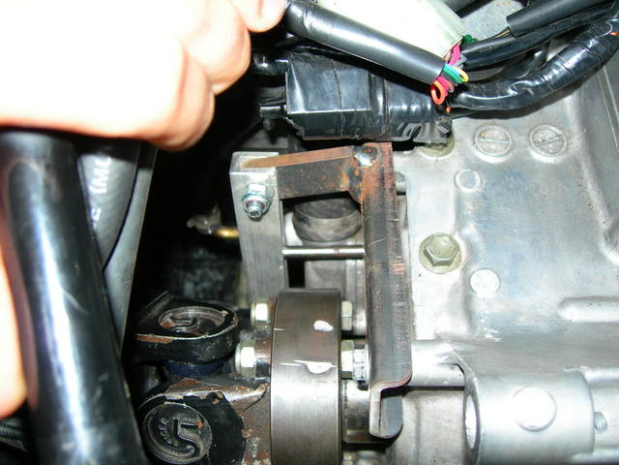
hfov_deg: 49.0
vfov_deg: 37.7
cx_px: 310
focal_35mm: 38
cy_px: 232
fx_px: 680
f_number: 2.8
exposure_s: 1/60.1
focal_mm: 7.8
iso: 50
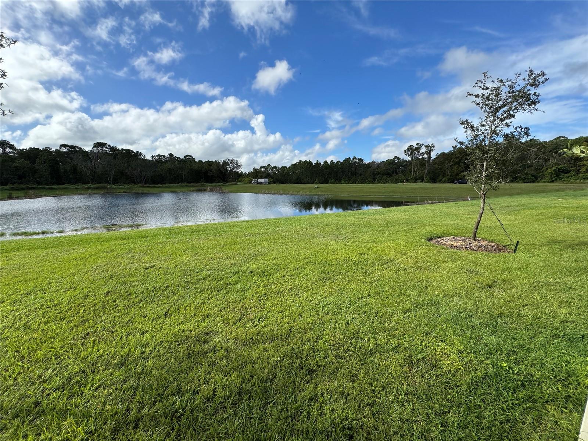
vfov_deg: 85.7
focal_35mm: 14
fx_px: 238
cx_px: 294
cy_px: 220
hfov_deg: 102.1
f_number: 2.2
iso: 50
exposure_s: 1/1880
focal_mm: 2.22
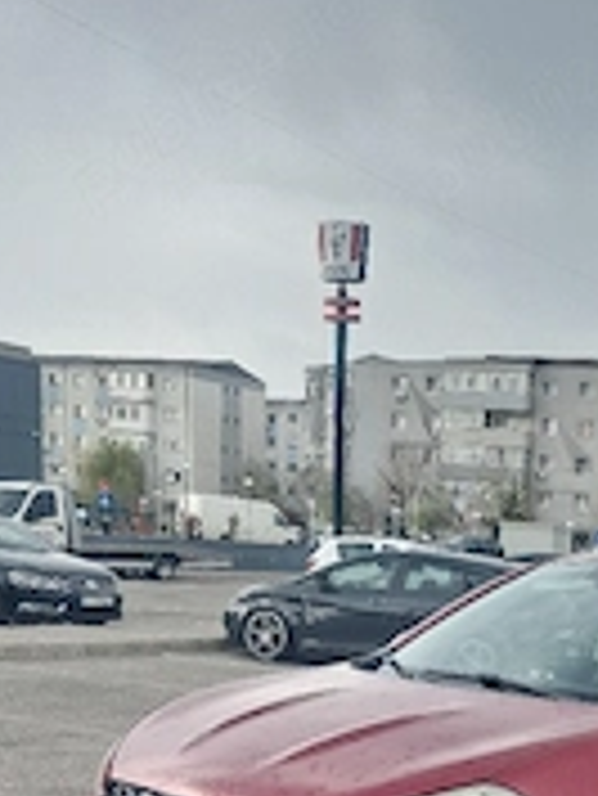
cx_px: 656
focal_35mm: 61
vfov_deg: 29.0
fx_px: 1403
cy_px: 850
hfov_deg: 22.7
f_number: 1.8
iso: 32
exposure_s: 1/100
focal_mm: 4
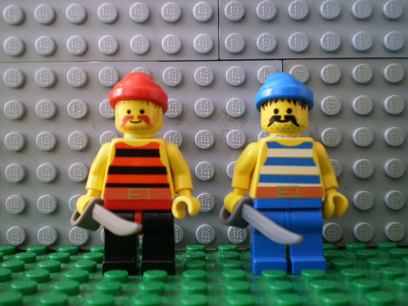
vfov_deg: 34.3
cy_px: 153
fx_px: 495
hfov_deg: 44.8
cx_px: 204
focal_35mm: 42
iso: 125
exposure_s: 1/20
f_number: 3.5
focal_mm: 7.4
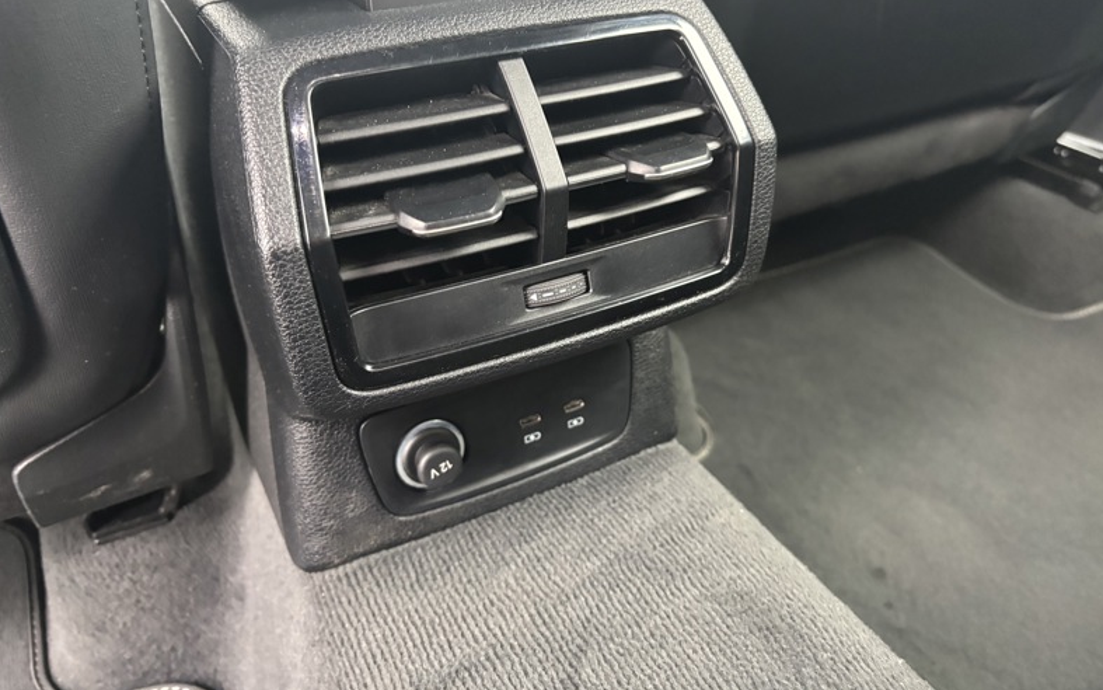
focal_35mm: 28
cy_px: 278
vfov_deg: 44.3
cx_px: 549
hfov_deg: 66.5
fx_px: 842
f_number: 1.6
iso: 640
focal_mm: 5.96
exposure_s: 1/40
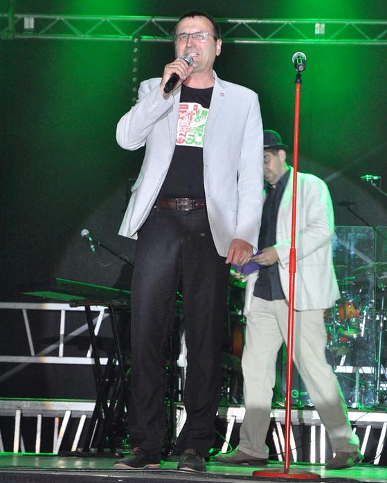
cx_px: 192
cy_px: 212
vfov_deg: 21.5
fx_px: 1273
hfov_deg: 17.3
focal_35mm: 89
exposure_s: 1/60
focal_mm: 52
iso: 3200
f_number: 5.6
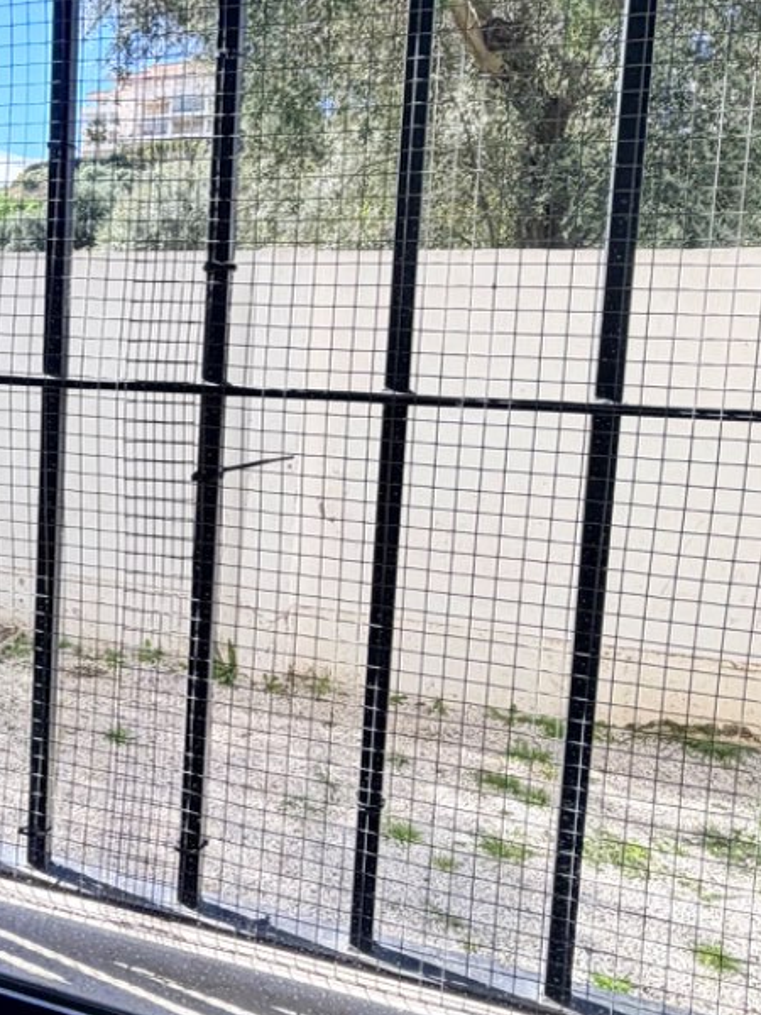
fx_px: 1026
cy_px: 455
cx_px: 48
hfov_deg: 37.5
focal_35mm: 35
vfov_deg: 52.5
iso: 50
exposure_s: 1/502
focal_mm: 2.22
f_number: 2.2
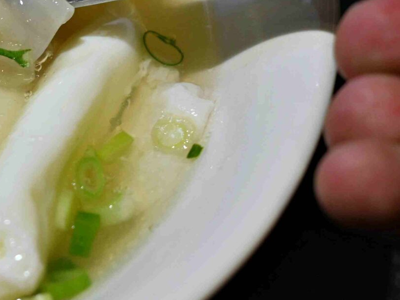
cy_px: 2
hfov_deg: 8.7
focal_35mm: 226
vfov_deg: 6.6
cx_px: -61
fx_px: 2612
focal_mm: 50
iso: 180
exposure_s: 1/200
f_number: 2.8
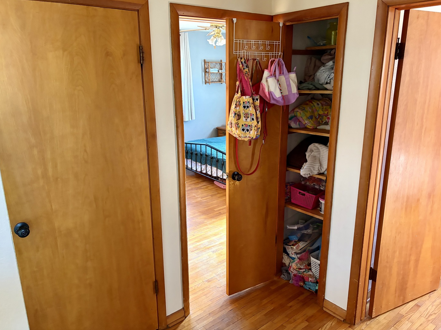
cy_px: 160
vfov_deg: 51.3
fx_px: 344
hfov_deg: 65.3
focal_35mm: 27
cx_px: 217
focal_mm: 5.96
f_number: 1.6
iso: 500
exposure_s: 1/60
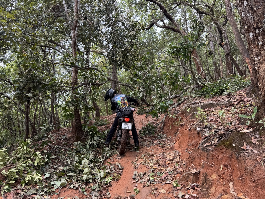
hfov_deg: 71.6
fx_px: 184
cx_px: 132
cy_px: 100
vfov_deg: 56.8
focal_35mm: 24
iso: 80
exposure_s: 1/383
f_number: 1.78
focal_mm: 6.76
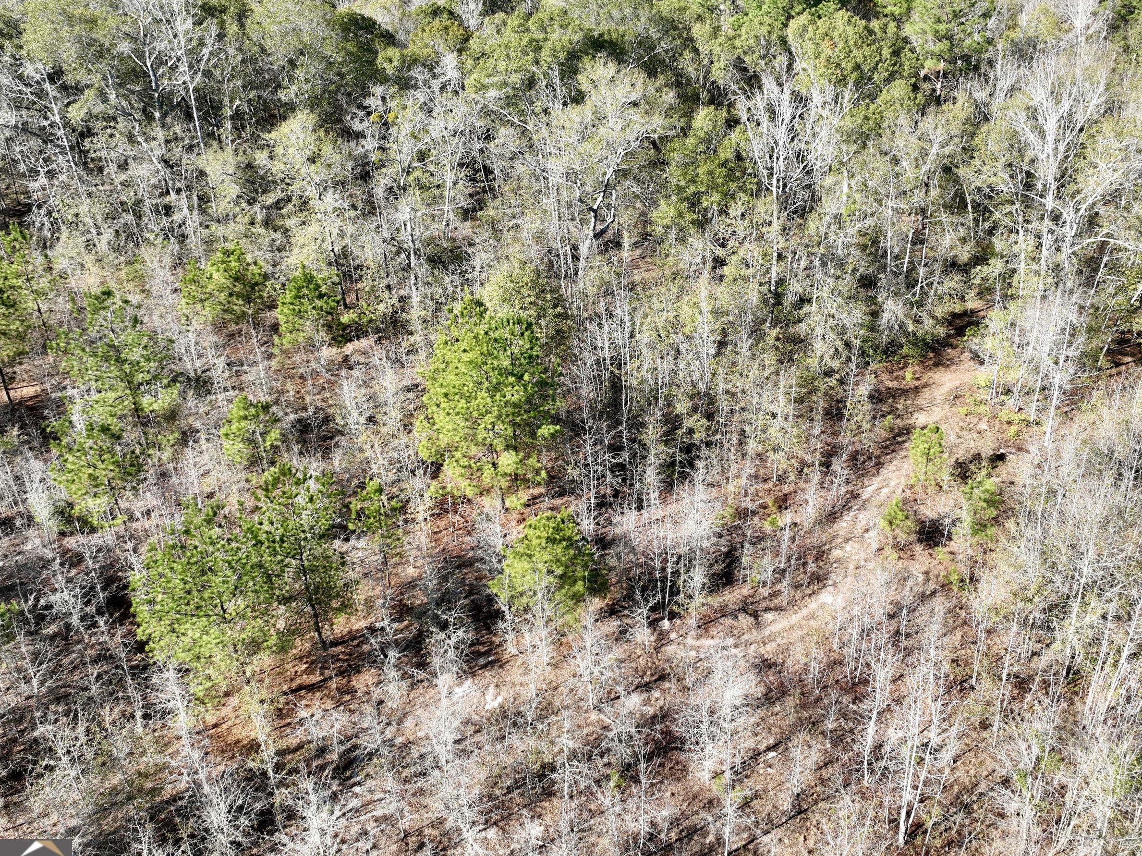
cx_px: 644
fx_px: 1022
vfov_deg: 45.2
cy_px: 342
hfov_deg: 58.2
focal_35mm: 31
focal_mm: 12.29
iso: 100
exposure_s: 1/640
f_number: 2.8
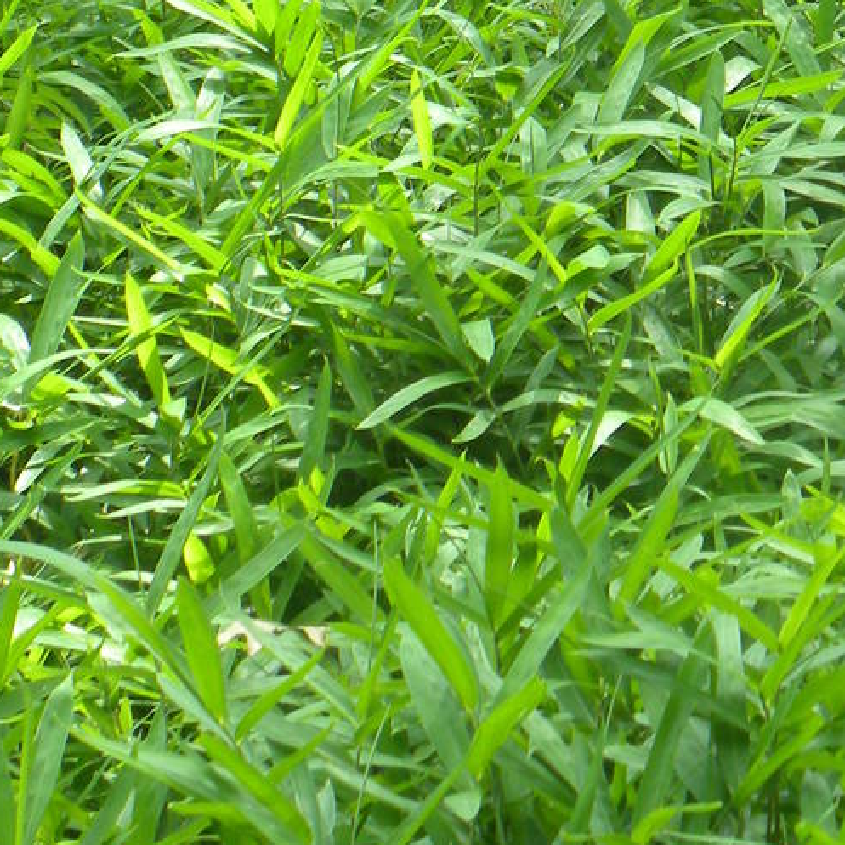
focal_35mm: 242
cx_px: 724
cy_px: -386
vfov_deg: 7.1
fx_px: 6683
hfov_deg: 7.2
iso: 93
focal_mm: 15.1
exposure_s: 1/71.8
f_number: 4
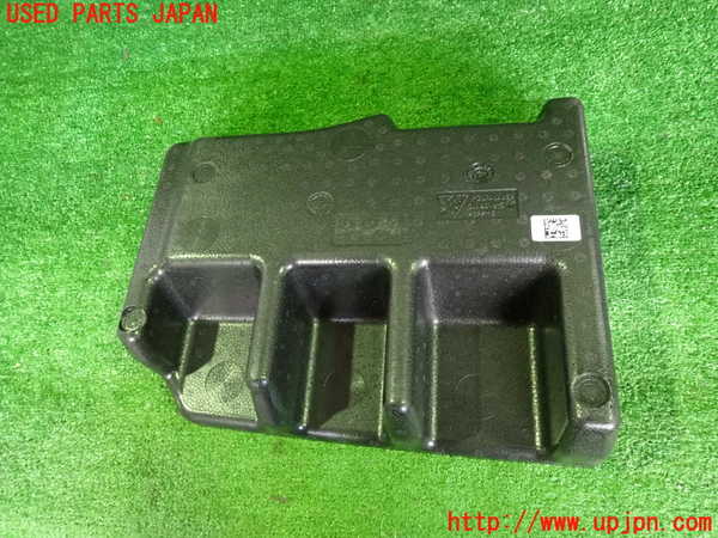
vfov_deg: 54.9
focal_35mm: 25
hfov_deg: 69.4
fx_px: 519
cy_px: 269
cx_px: 359
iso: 1250
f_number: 2
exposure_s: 1/50
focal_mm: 4.5
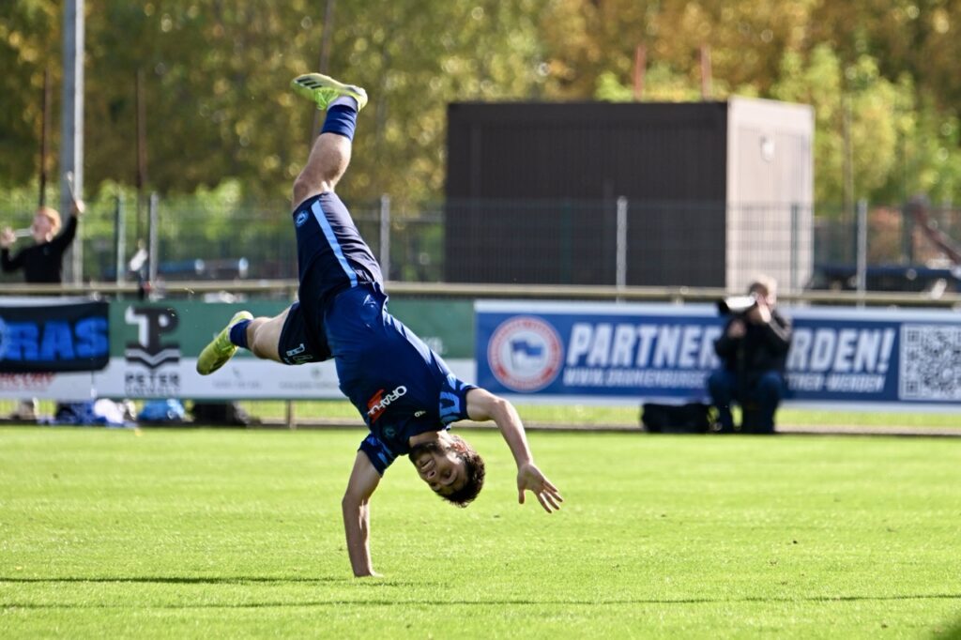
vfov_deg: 3.8
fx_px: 9606
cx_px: 480
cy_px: 320
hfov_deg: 5.7
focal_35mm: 360
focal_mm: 360
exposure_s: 1/1600
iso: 800
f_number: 6.3
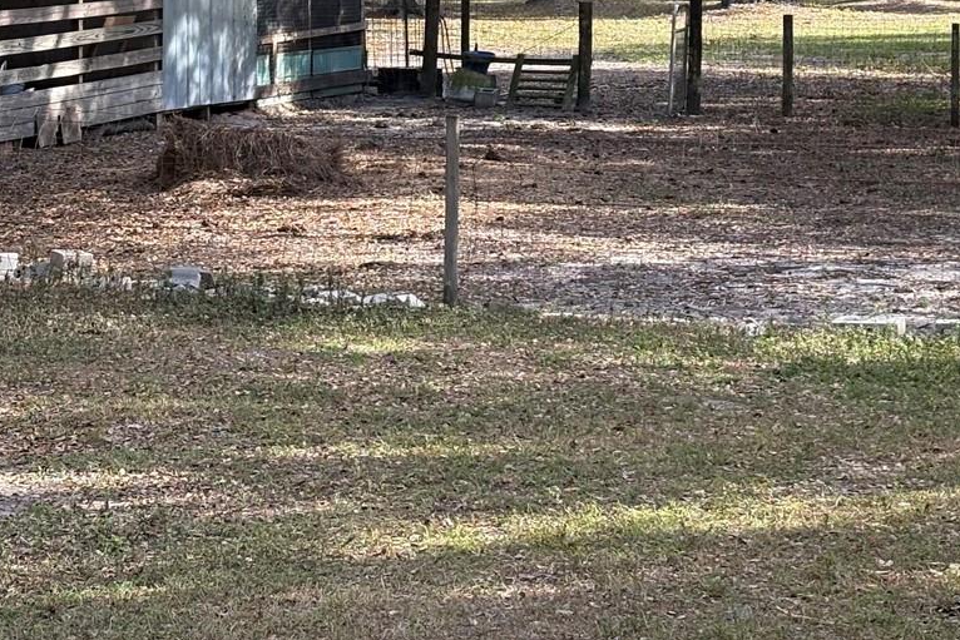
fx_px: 3014
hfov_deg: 18.1
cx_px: 594
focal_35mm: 113
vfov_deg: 11.9
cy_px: -95
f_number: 1.6
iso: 50
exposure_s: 1/591
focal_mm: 5.96
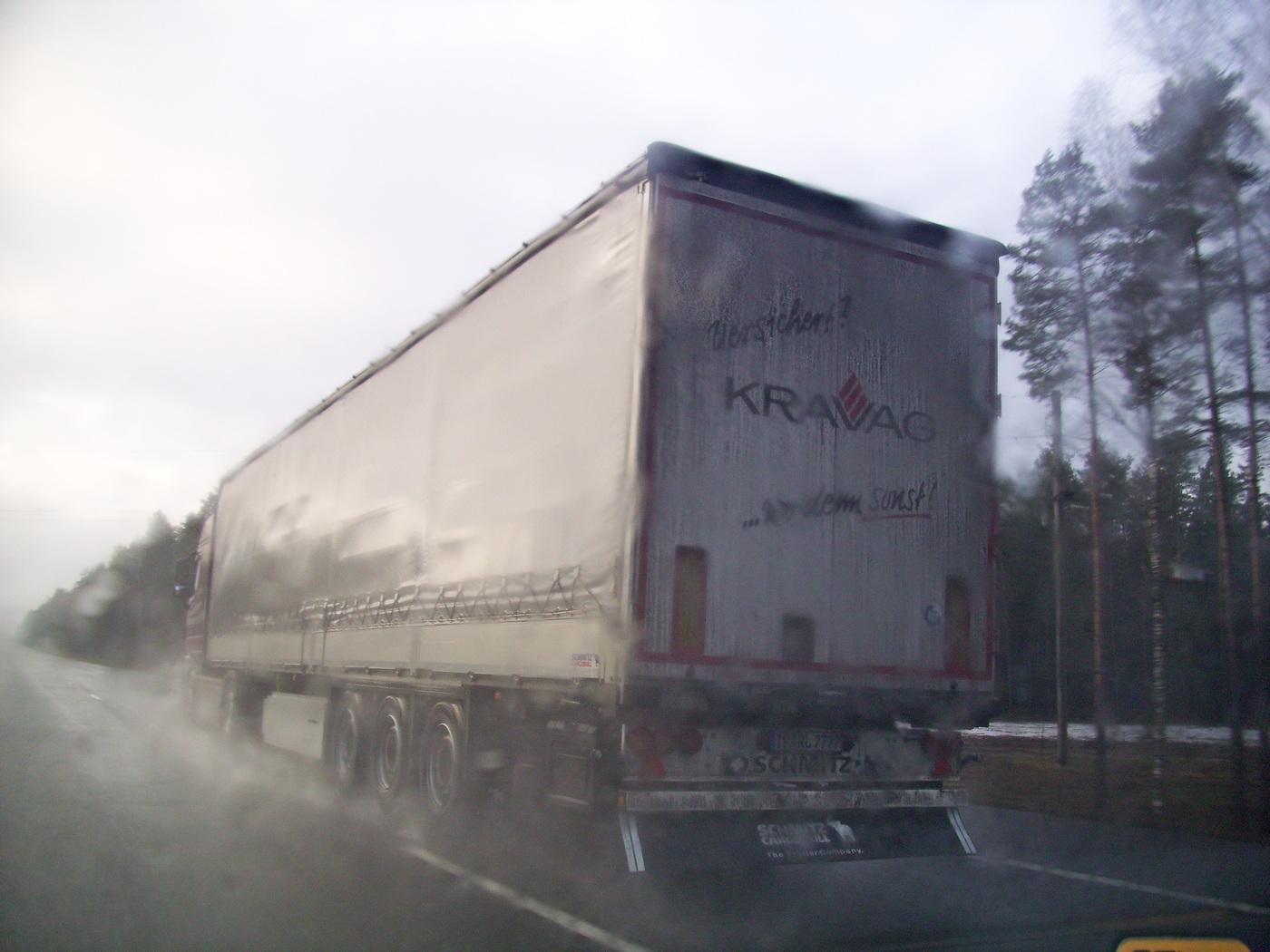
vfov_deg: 44.2
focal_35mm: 32
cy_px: 476
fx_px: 1174
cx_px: 635
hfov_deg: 56.8
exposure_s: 1/80
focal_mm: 5.7
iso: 80
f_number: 2.9
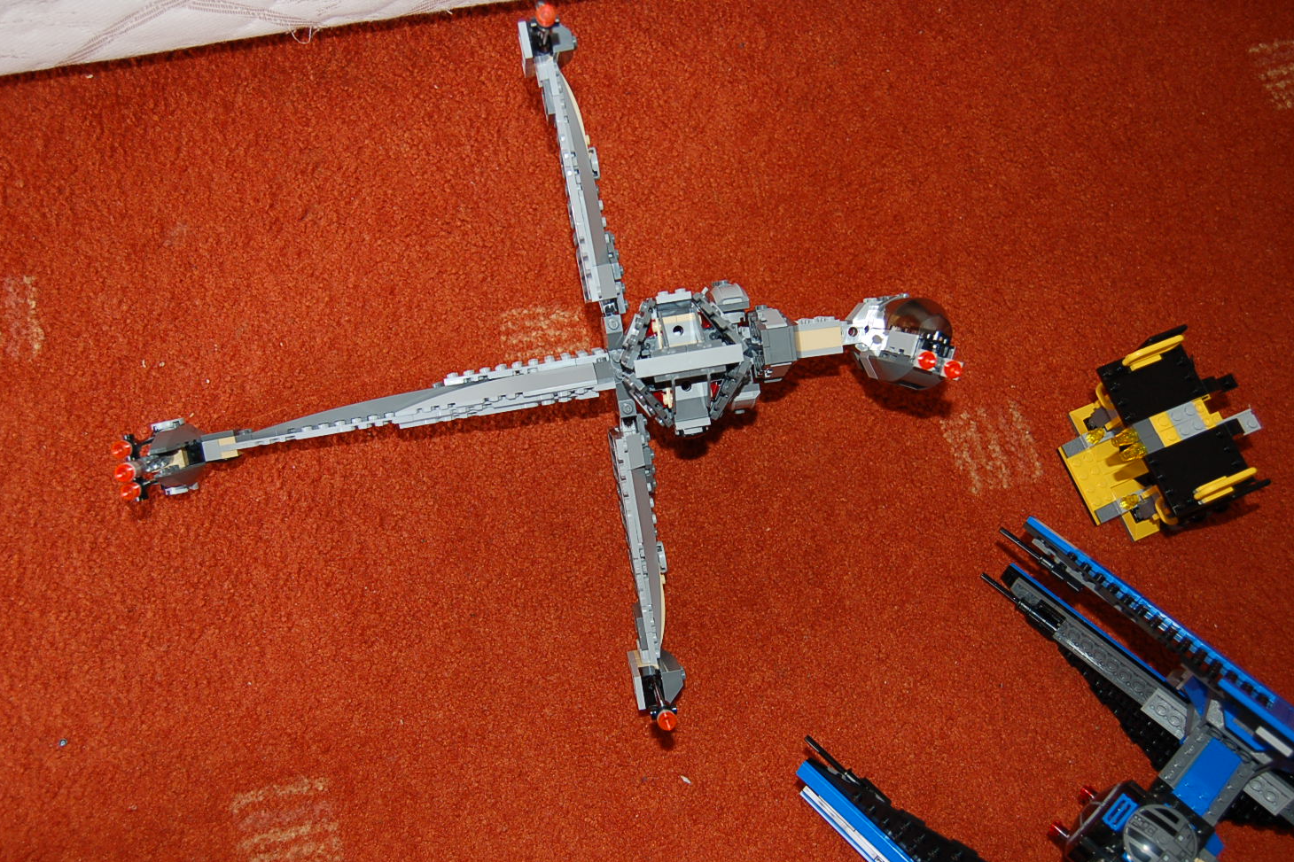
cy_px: 436
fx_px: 1276
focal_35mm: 36
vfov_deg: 37.3
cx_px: 649
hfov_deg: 53.8
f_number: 3.8
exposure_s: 1/60
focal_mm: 23
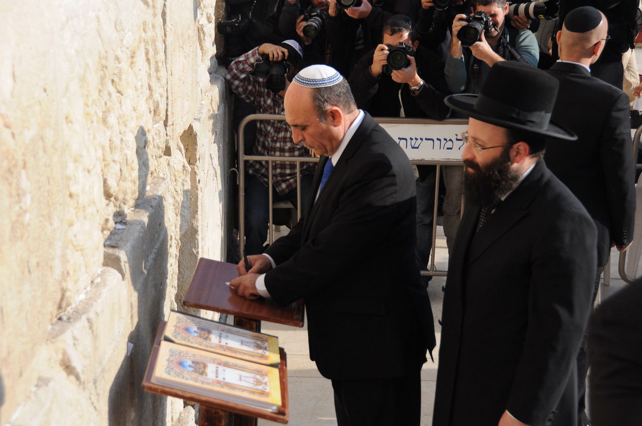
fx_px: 1122
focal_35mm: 63
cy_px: 213
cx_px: 321
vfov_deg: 21.5
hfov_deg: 31.9
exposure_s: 1/2500
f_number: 5.6
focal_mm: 42
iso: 640
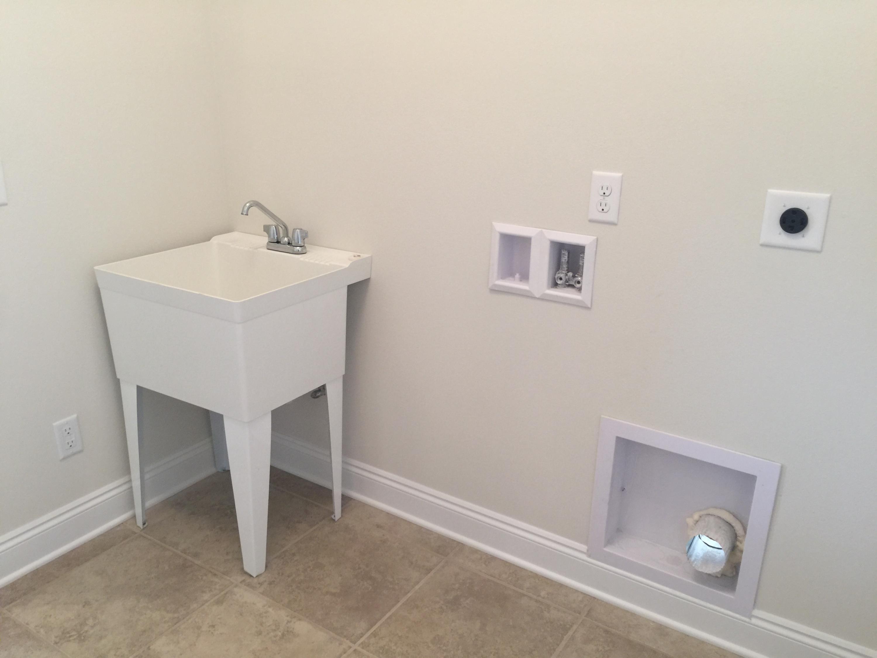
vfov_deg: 48.2
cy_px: 329
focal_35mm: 29
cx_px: 438
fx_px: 735
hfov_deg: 61.7
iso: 64
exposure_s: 1/15
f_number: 2.2
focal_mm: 4.15
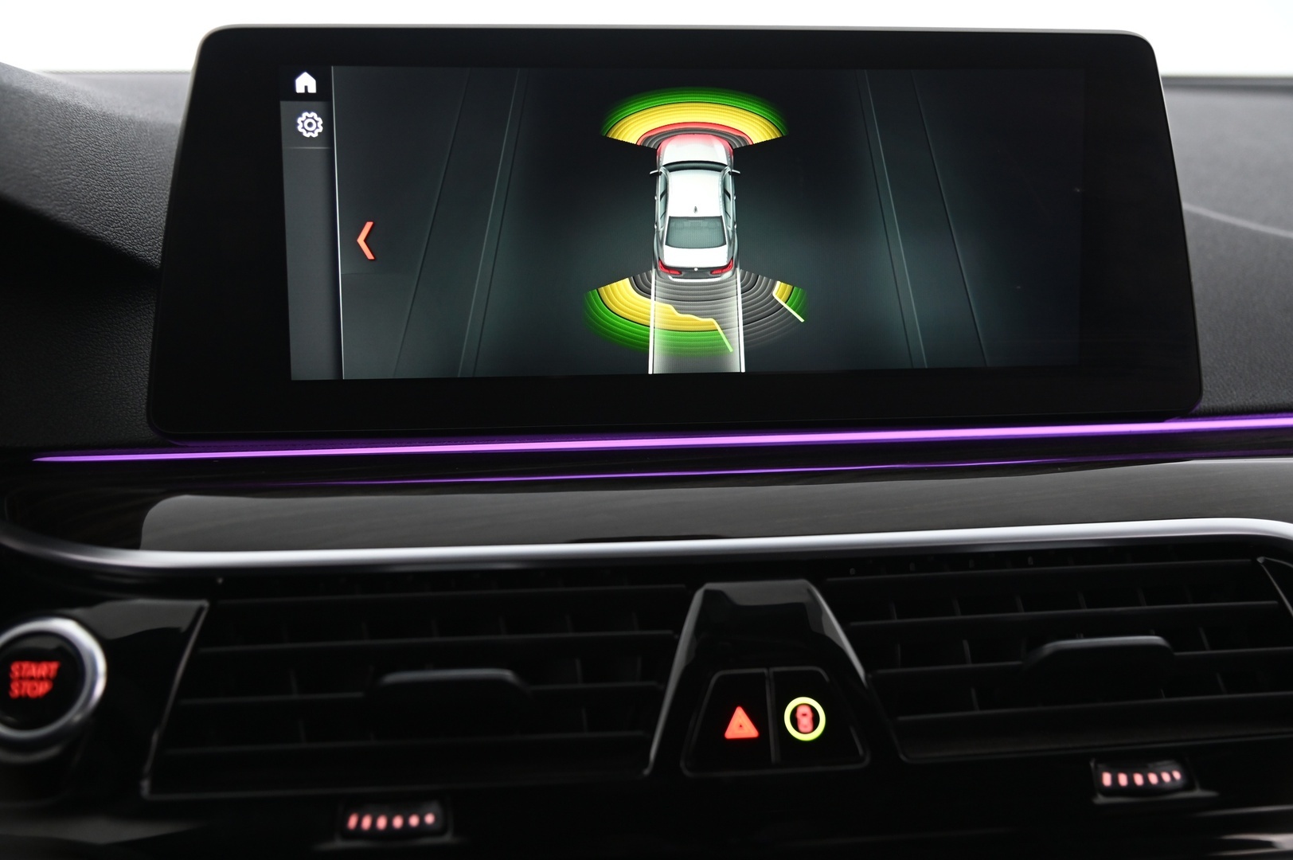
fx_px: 1579
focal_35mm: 44
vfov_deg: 30.5
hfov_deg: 44.5
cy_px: 430
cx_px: 646
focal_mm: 44
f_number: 4
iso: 2000
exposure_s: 1/25
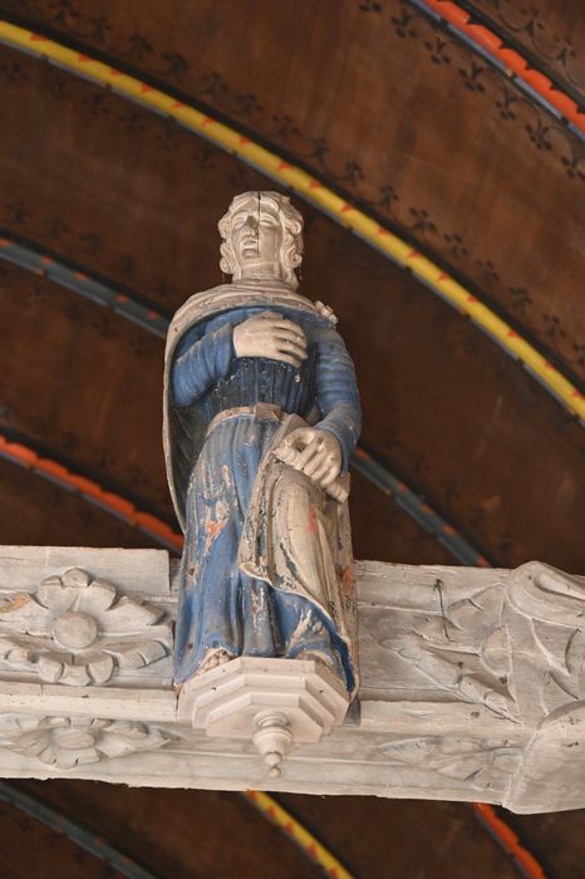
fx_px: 4879
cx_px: 292
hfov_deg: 6.9
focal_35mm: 200
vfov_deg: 10.3
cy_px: 440
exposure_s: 1/60
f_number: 6.3
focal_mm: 200
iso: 6400
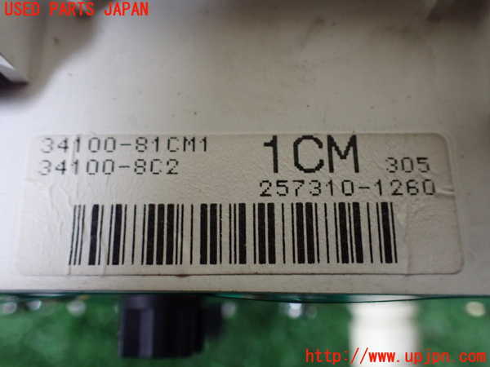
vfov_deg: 46.8
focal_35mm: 30
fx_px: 425
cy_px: 184
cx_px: 245
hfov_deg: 60.0
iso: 800
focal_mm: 5.4
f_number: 2.3
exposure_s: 1/30
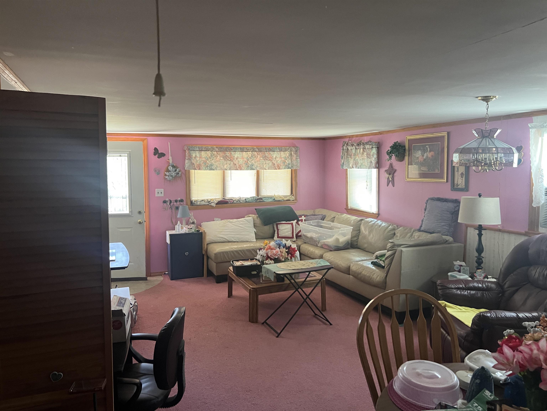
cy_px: 206
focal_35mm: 26
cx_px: 274
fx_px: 411
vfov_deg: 53.1
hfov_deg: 67.3
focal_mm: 5.7
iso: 320
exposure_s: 1/60
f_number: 1.5
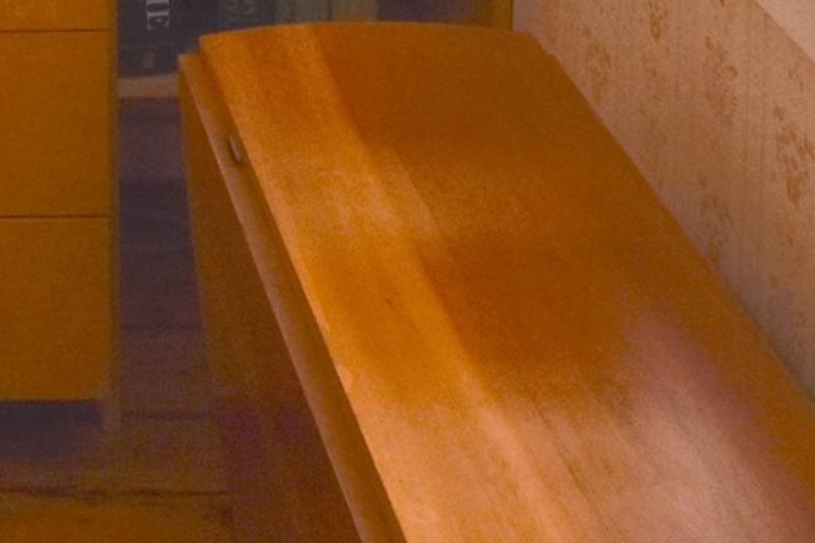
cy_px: -762
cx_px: -236
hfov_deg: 21.5
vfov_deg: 12.5
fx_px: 1946
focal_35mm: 86
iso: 400
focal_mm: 10
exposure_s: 1/160
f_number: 6.3
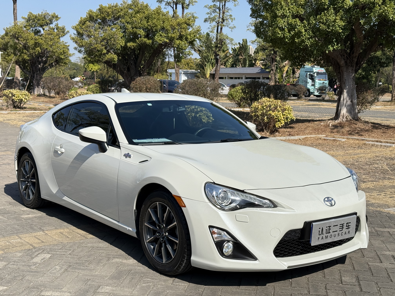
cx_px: 198
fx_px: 548
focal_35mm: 48
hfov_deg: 39.7
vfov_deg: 30.3
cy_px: 148
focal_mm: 6.76
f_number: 1.78
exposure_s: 1/6024
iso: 64
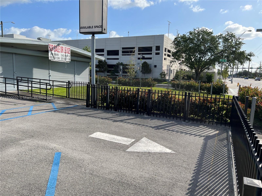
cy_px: 98
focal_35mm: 26
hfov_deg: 67.3
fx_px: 197
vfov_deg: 53.1
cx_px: 131
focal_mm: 5.7
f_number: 1.5
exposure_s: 1/4630
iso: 50
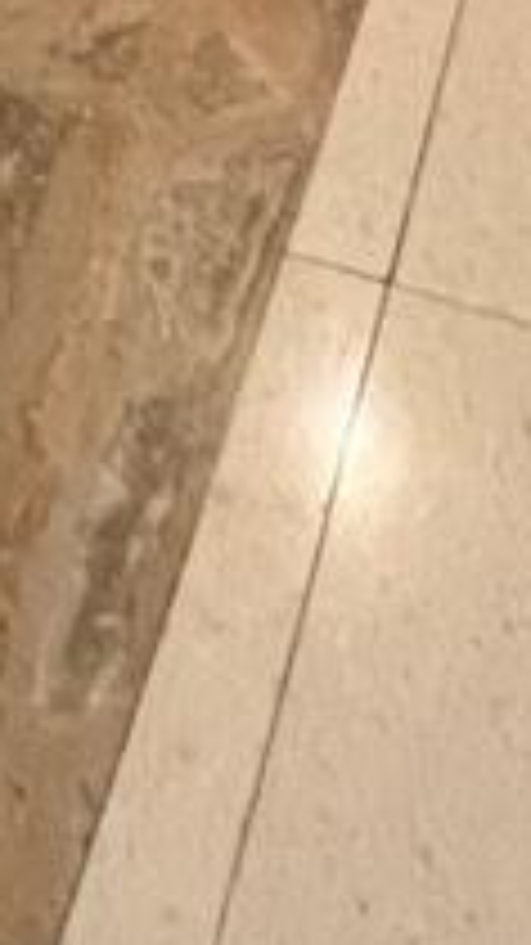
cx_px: -86
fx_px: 2029
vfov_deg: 15.5
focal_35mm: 81
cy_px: -1264
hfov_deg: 14.5
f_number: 1.8
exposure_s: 1/60
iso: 250
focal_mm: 1.57
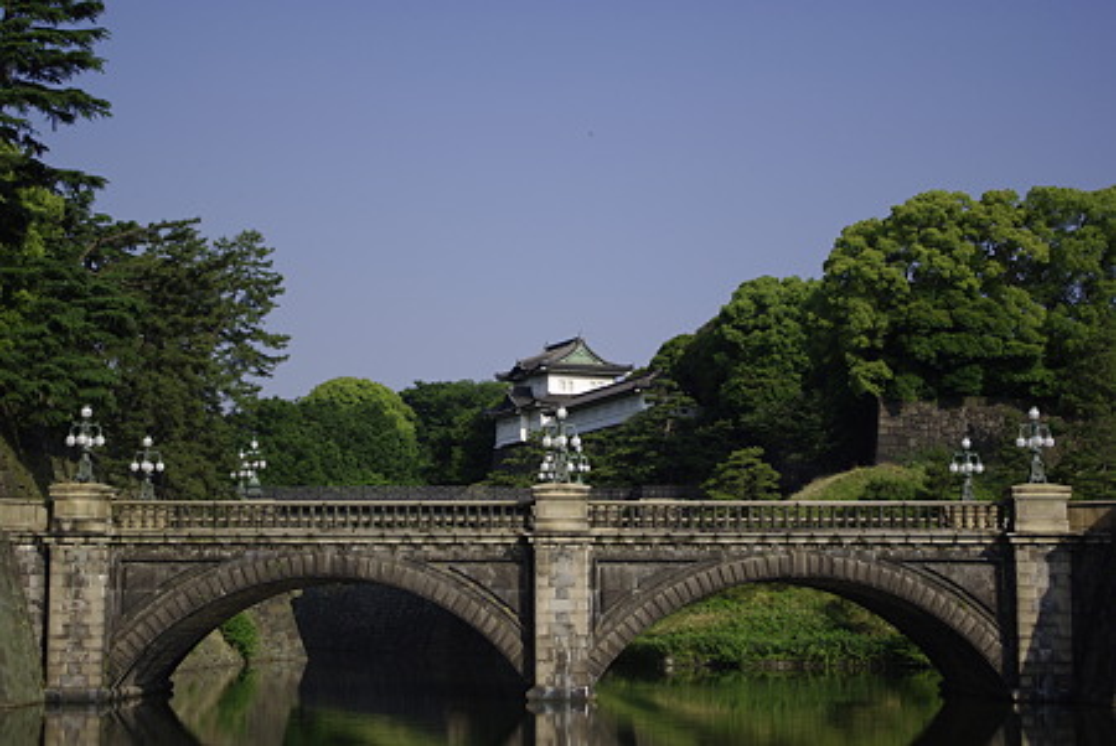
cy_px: 373
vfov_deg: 21.3
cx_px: 558
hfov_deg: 31.4
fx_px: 1986
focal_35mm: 64
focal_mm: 42.5
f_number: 4.5
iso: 100
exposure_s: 1/800
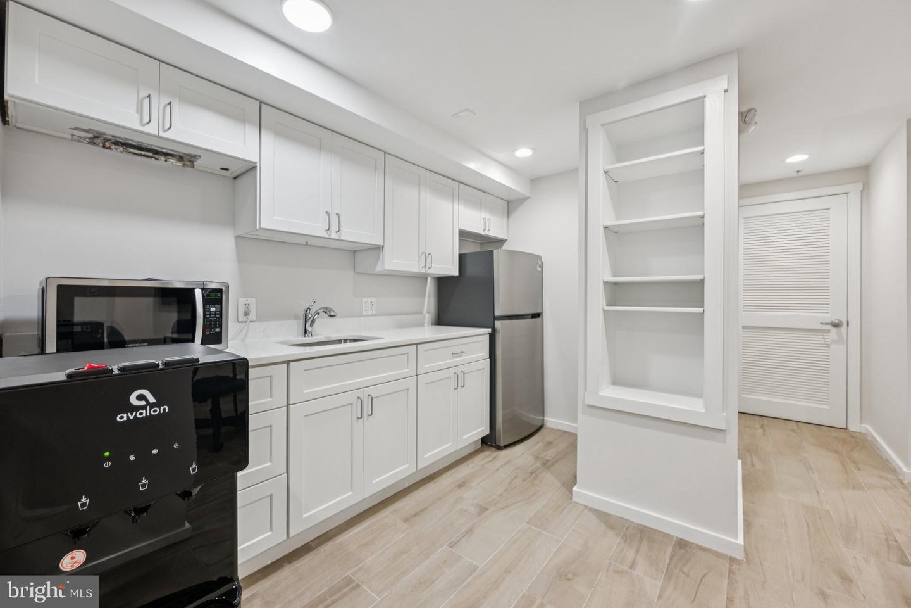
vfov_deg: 81.2
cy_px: 304
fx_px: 354
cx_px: 456
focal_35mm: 14
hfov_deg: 104.3
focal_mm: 14
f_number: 7.1
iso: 400
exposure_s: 1/25
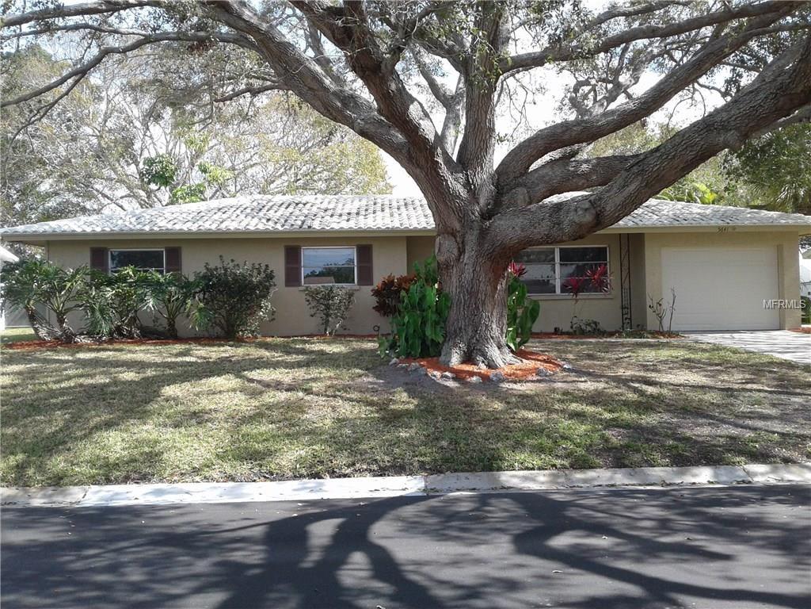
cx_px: 406
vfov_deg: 42.9
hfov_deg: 55.4
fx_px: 773
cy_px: 304
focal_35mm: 33
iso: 50
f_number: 2.2
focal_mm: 3.3
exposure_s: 1/490
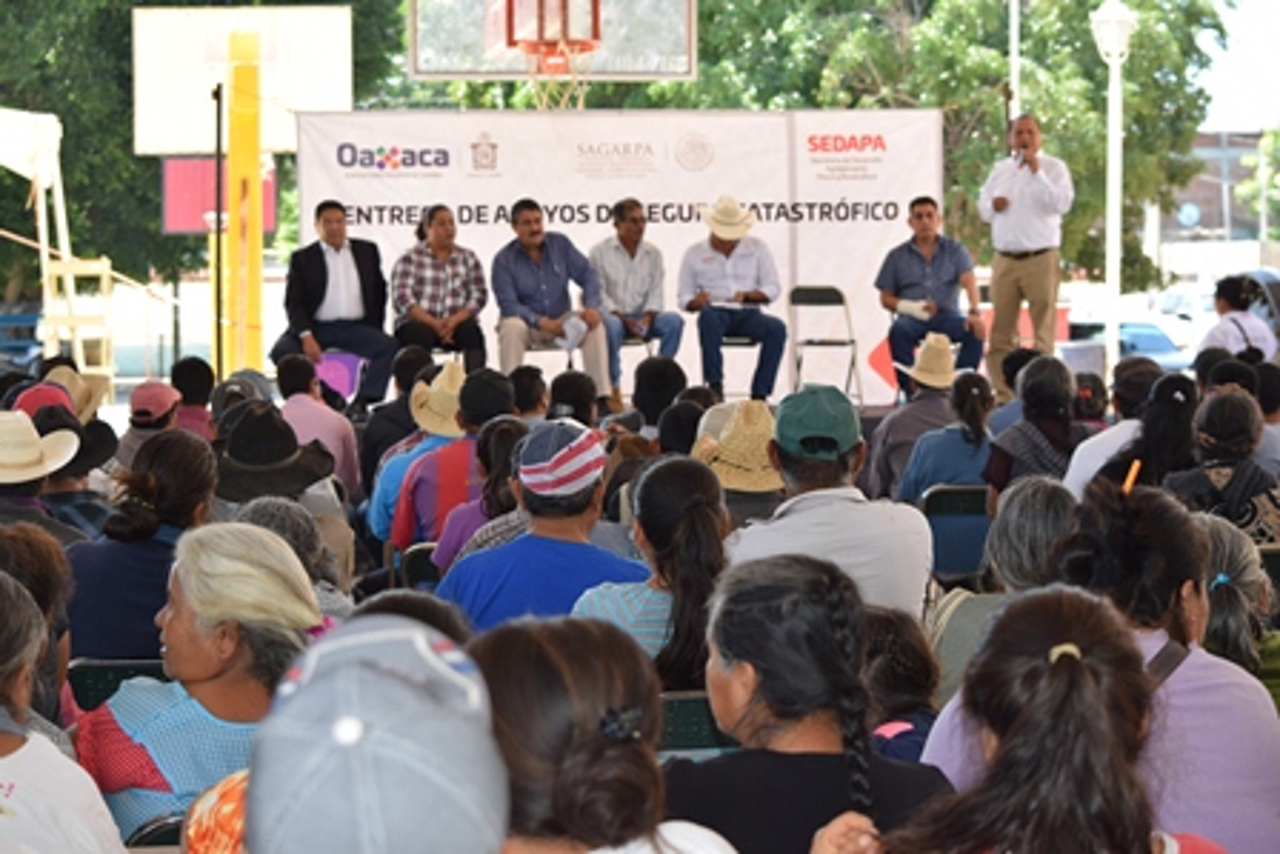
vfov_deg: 14.7
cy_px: 427
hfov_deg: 21.9
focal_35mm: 93
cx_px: 640
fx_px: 3308
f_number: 5.6
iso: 250
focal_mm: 62
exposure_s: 1/125
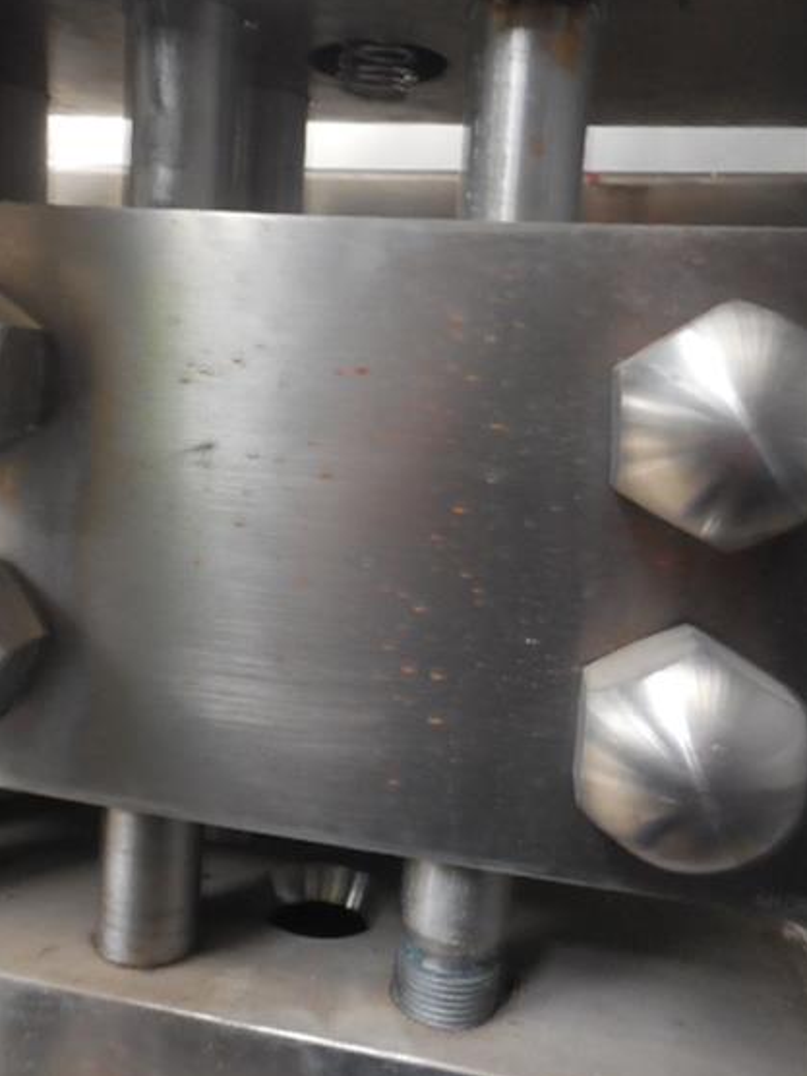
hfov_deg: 46.6
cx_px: 327
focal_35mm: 30
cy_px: 510
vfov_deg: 59.9
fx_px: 933
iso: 400
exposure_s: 1/1.3
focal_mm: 4.5
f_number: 3.7
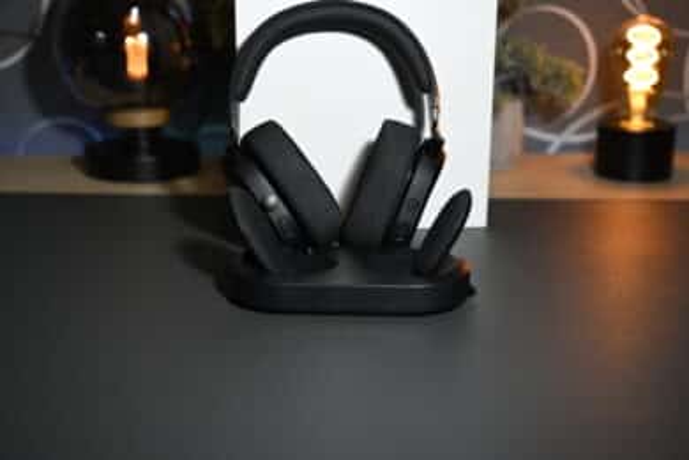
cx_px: 344
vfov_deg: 27.0
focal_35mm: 50
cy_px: 230
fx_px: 957
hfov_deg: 39.6
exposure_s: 1/320
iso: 320
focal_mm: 50
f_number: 3.5
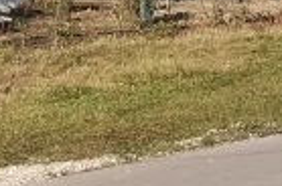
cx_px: 101
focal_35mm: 164
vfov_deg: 7.9
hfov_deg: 12.5
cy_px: -198
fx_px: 1282
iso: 50
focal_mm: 4.75
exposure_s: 1/1953
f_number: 1.8
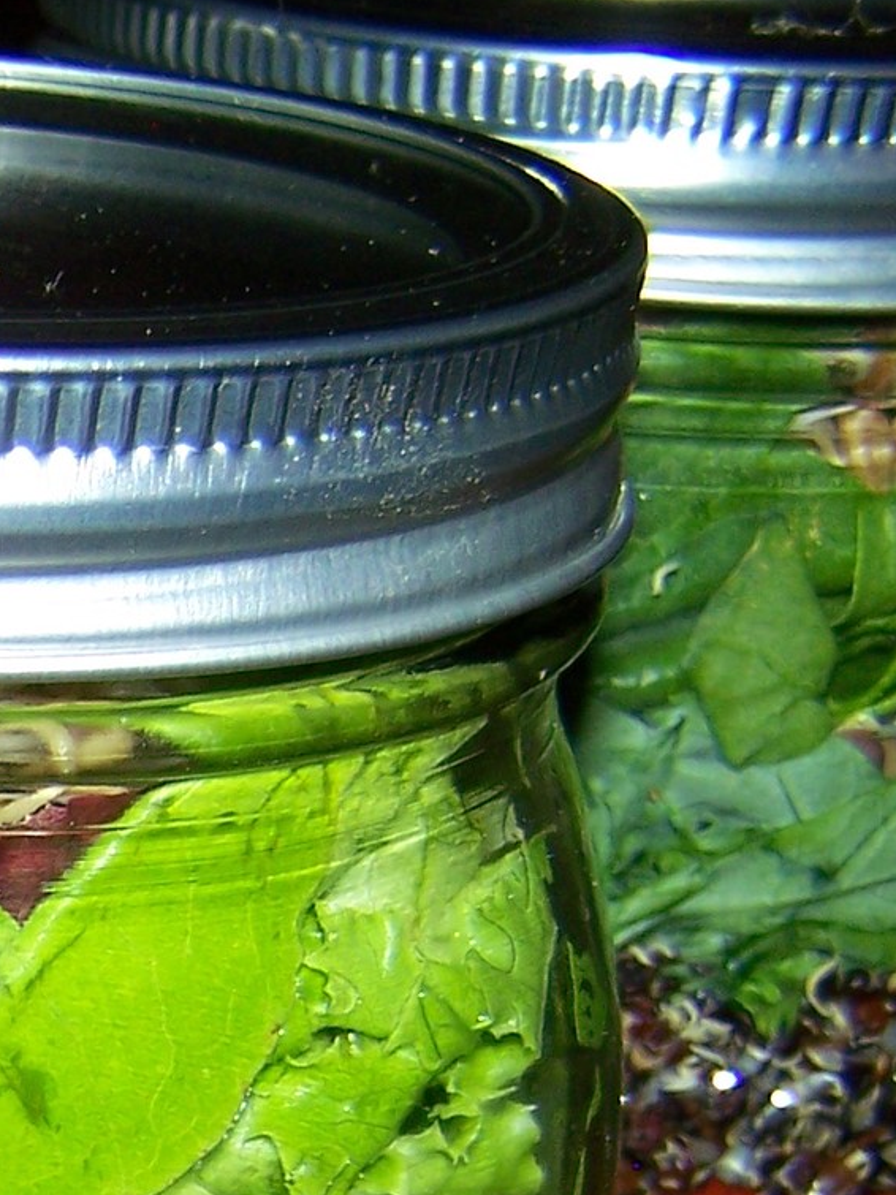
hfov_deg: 10.7
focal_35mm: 126
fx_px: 4350
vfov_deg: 15.1
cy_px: 1406
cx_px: -924
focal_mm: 6.3
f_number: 2.8
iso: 80
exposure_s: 1/60
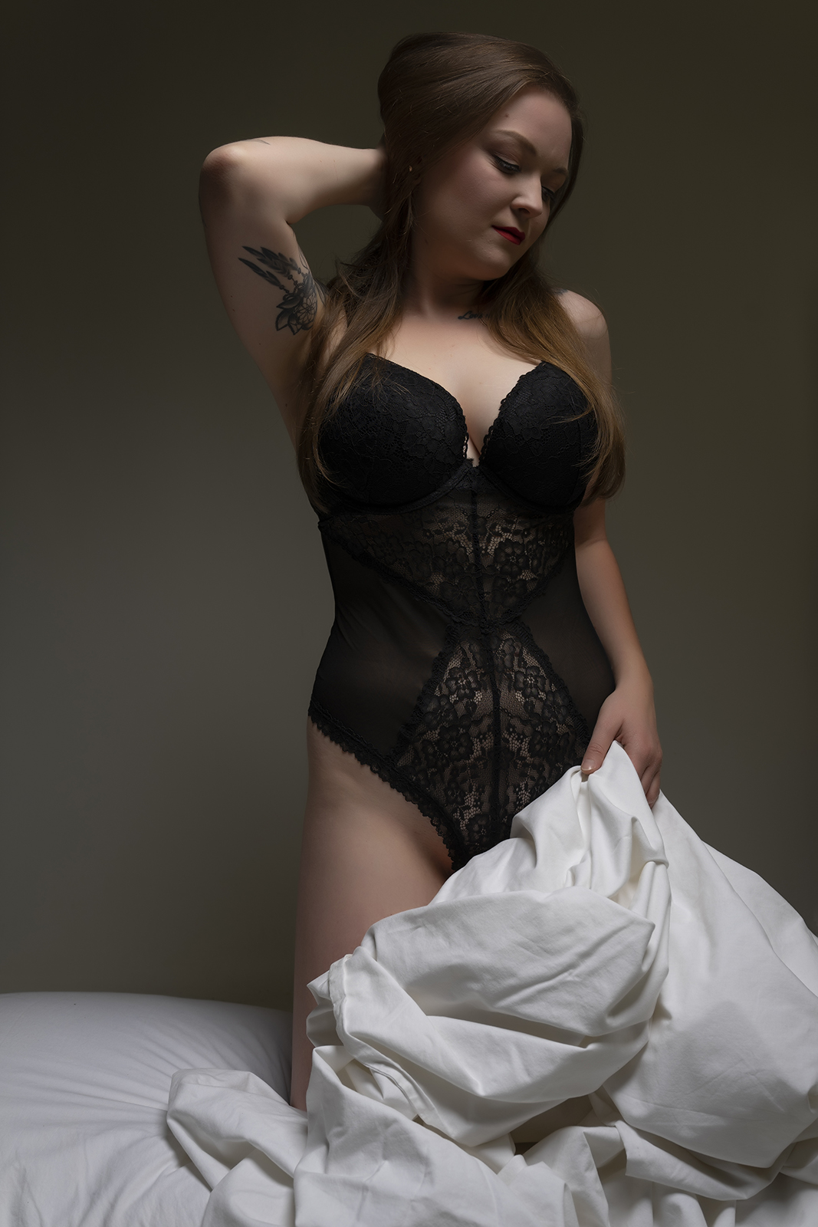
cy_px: 614
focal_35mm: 35
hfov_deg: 37.9
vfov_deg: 54.4
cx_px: 409
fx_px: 1193
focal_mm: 35
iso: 50
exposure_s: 1/200
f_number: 5.6
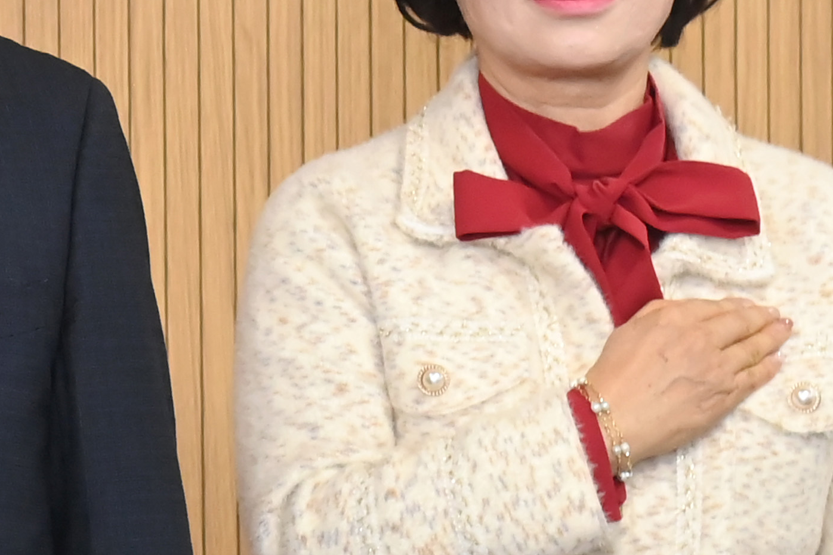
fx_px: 7567
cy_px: 295
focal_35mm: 327
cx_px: -475
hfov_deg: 6.2
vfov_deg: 4.2
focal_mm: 82
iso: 4000
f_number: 6.3
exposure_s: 1/250
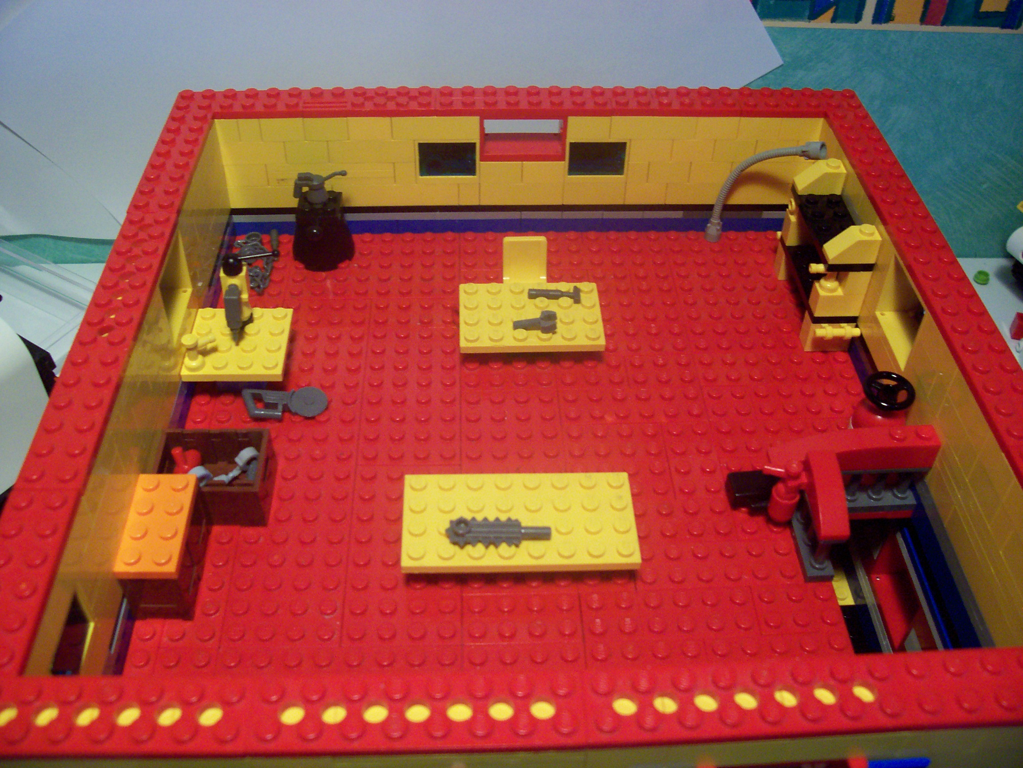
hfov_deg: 54.0
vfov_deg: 41.8
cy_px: 384
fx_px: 1005
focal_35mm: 34
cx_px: 512
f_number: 2.7
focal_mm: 5.6
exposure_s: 1/26.2
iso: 160
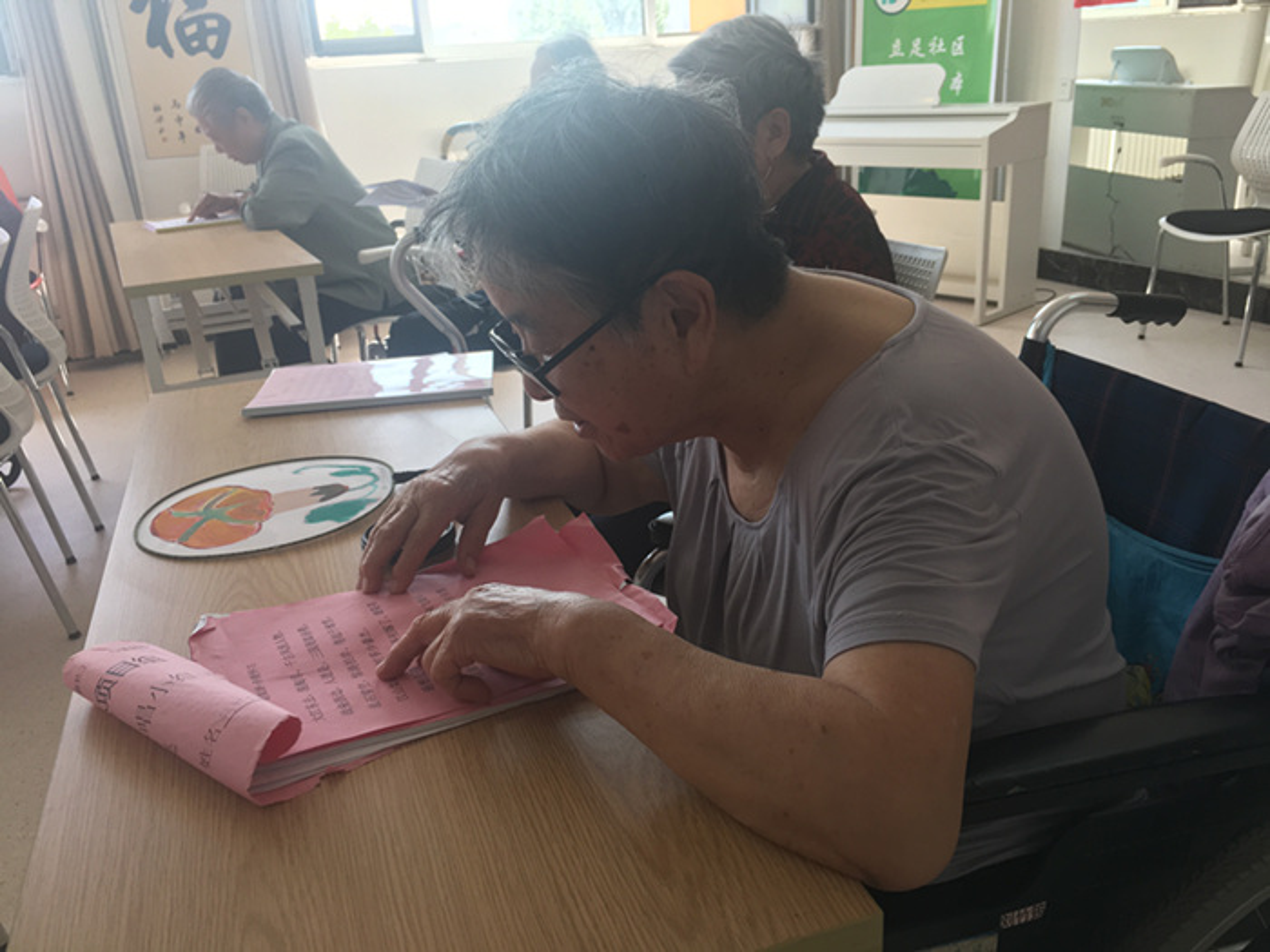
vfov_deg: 48.2
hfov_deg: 61.7
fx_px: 1064
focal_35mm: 29
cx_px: 635
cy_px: 476
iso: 40
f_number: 2.2
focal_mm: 4.15
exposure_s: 1/100
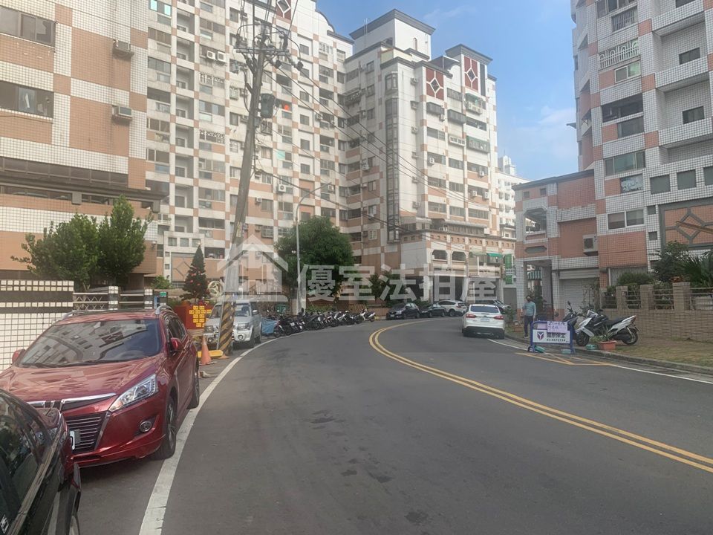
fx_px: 536
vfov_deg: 53.1
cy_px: 268
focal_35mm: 26
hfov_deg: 67.3
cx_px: 356
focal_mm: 4.25
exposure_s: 1/1560
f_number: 1.8
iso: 25
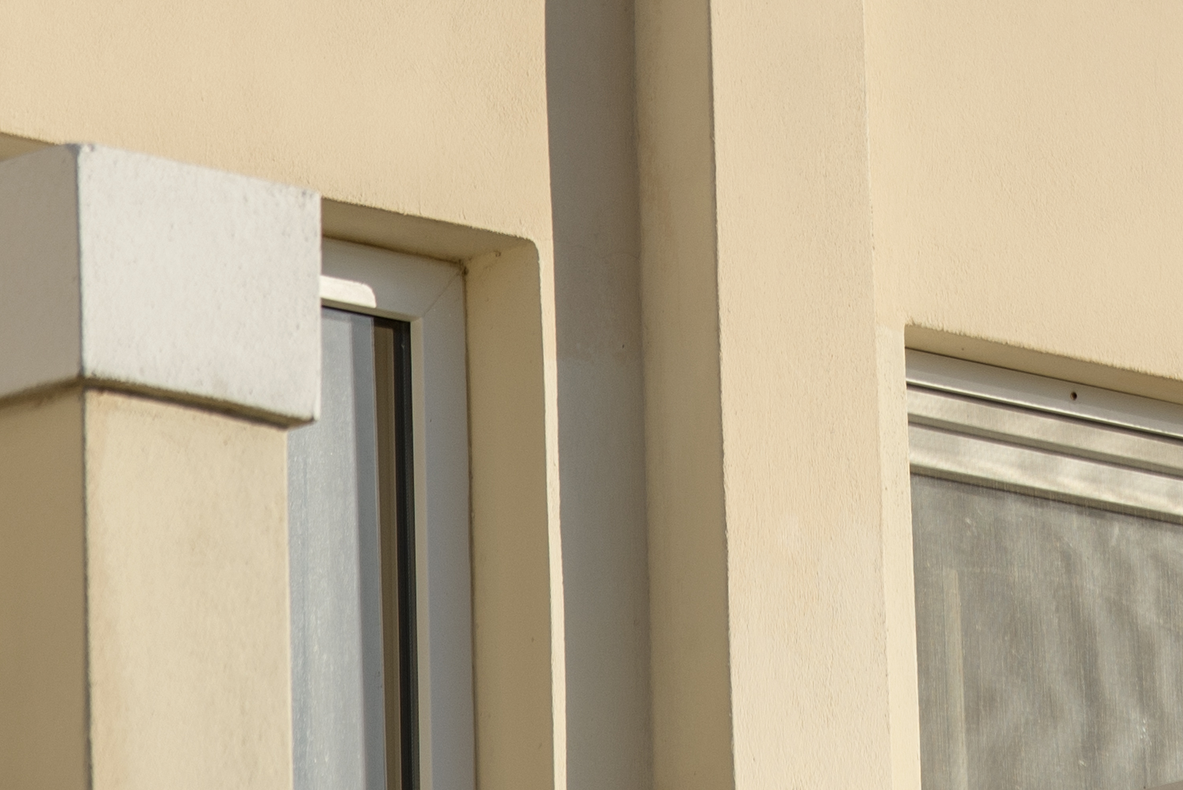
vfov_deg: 2.8
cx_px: 1089
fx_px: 15910
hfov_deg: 4.3
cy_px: -336
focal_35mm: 484
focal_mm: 120
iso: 200
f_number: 5.6
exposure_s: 1/1000
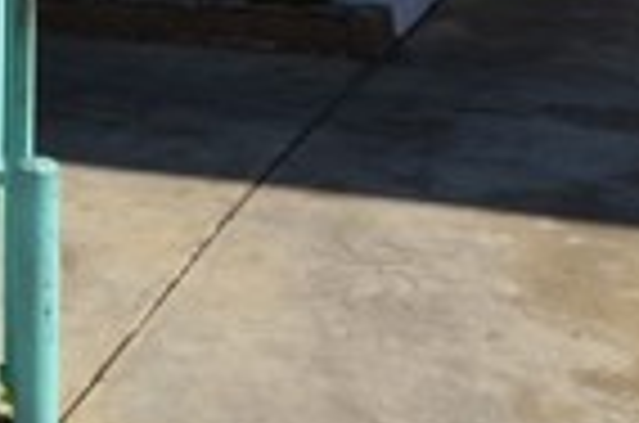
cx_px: -266
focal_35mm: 81
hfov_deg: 21.7
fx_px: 1435
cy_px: -241
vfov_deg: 15.3
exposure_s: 1/200
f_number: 10
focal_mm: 12
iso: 100
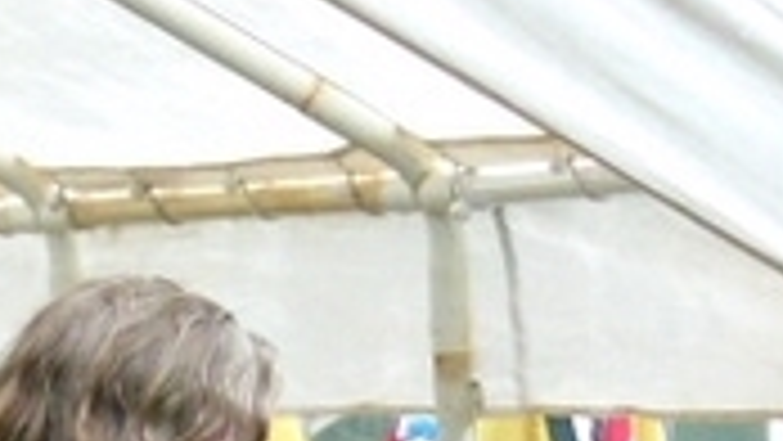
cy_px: 976
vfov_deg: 2.4
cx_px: 1332
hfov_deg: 4.3
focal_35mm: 495
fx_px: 10280
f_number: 3.6
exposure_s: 1/80
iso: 320
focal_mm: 23.7
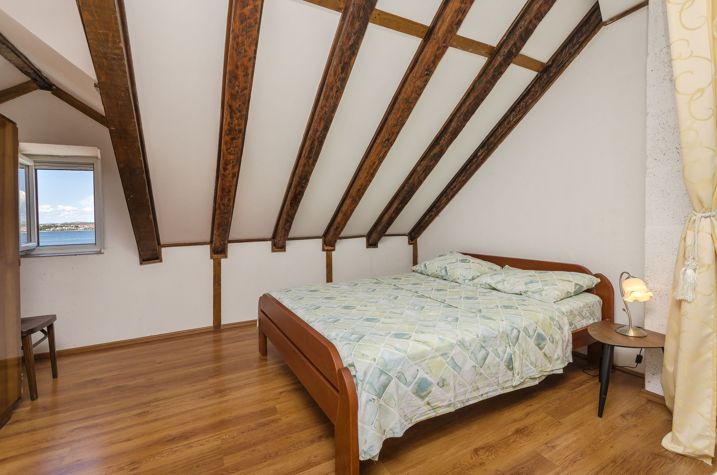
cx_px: 358
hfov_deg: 100.5
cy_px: 238
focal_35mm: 15
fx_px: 298
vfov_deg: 77.1
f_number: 7.1
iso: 100
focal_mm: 10
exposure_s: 1/200
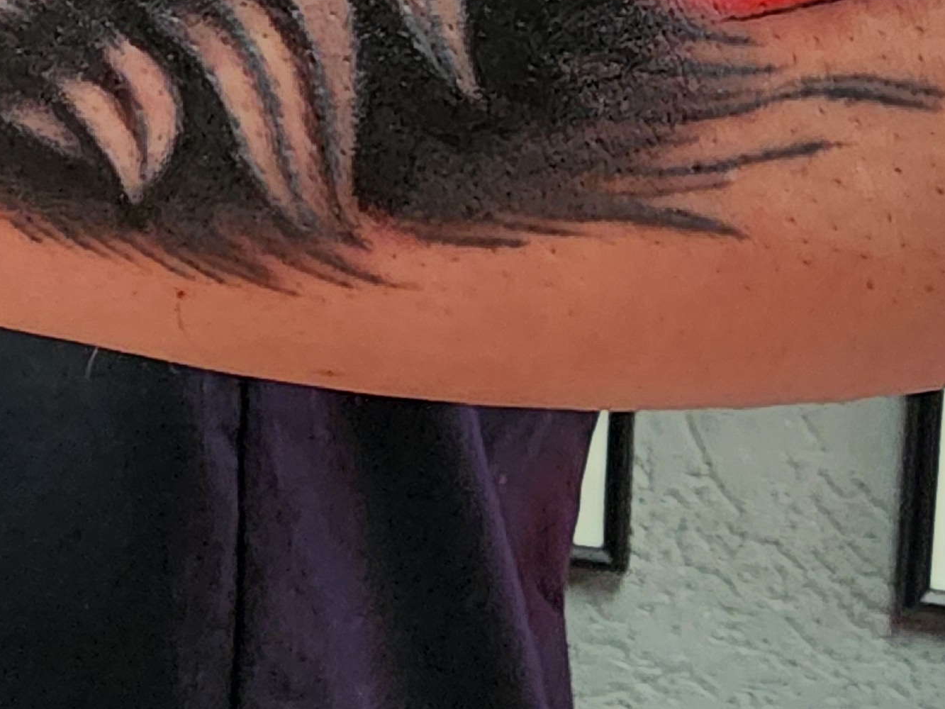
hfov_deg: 43.5
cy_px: 21
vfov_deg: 34.0
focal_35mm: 39
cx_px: 86
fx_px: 1065
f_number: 2.2
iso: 320
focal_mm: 2.2
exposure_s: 1/60
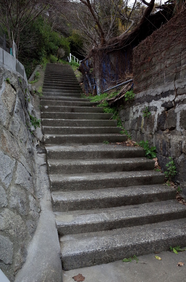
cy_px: 141
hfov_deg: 46.2
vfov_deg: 65.6
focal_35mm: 28
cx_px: 93
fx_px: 218
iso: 640
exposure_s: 1/45
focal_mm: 18.3
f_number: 8
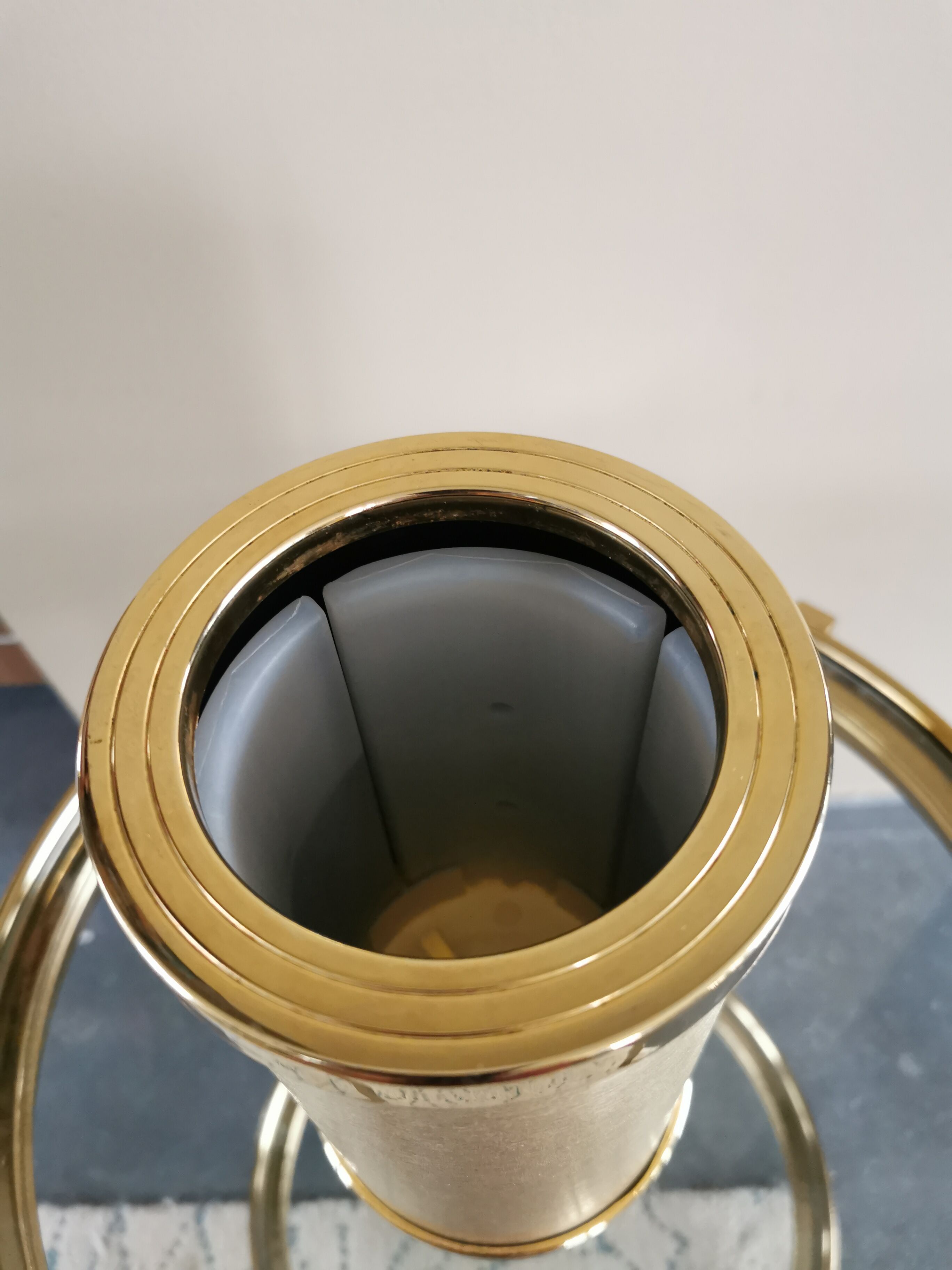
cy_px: 635
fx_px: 990
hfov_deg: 51.4
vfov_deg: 65.3
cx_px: 476
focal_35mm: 27
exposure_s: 1/60
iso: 400
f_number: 1.6
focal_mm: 5.56
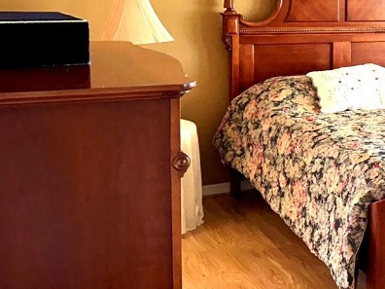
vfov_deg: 23.4
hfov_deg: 27.2
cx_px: 471
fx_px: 690
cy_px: 73
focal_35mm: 62
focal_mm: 6.86
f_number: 1.78
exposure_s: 1/60
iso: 250
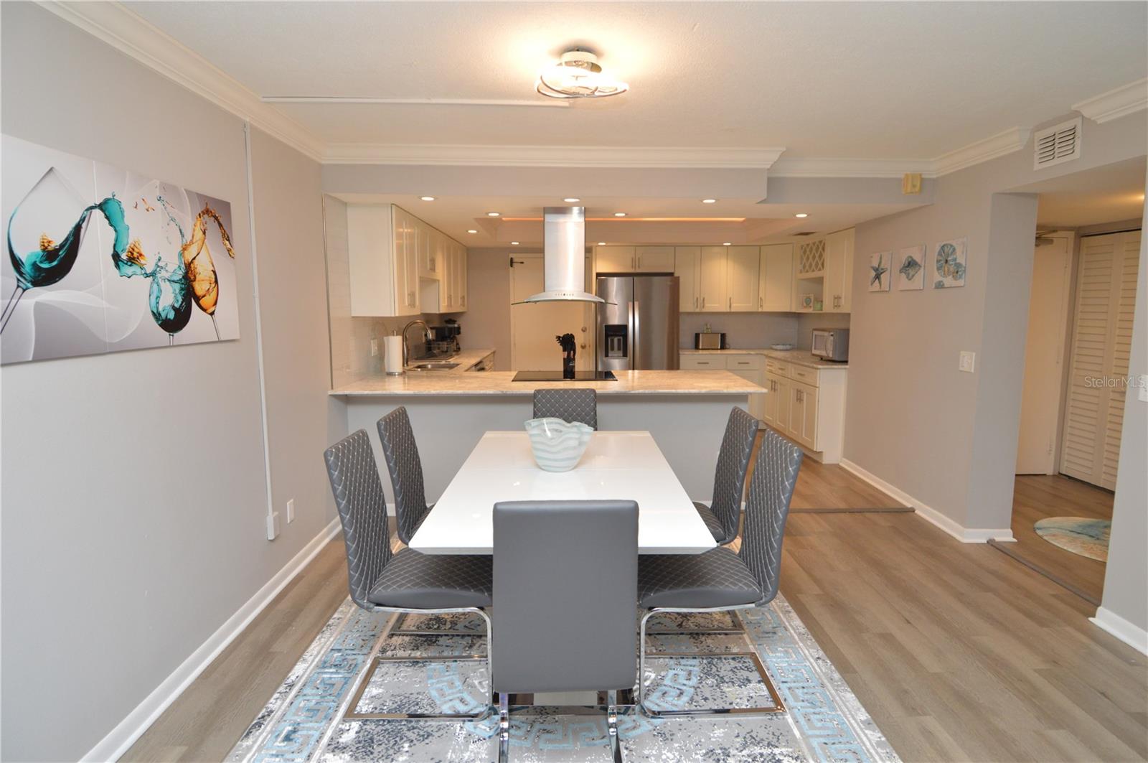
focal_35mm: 18
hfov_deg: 90.1
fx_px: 573
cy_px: 382
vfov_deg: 67.3
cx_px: 574
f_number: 4
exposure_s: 1/60
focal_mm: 12
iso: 500
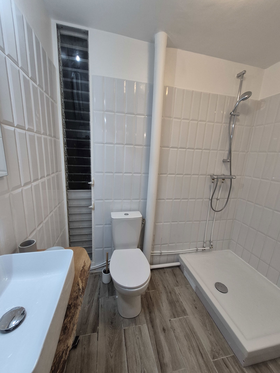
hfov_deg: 89.9
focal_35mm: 13
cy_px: 186
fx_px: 140
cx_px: 140
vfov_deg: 106.2
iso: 125
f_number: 2.2
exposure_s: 1/50
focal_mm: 1.74
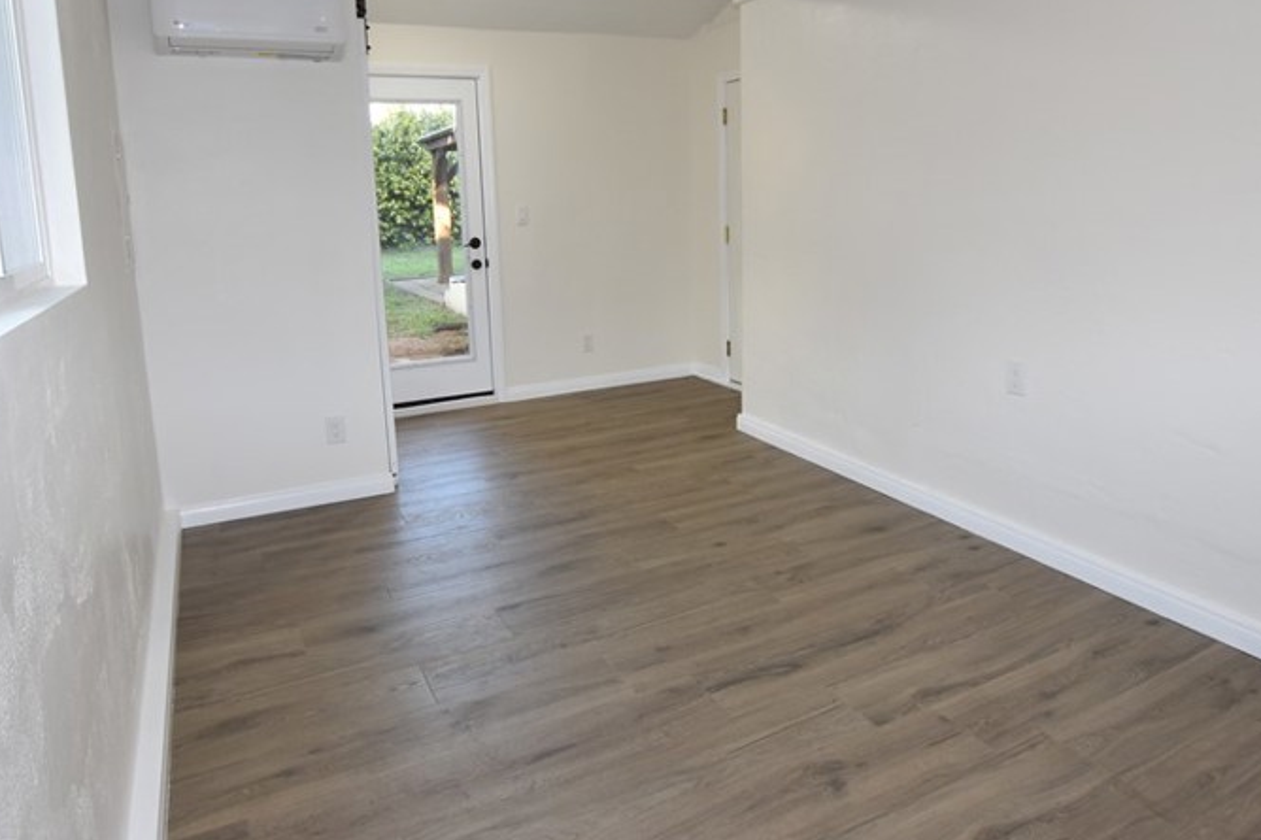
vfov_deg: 54.5
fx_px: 805
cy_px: 322
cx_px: 636
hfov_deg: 76.1
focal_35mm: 23
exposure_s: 1/60
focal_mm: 10
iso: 400
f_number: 4
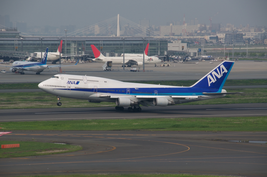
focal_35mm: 225
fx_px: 1667
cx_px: 134
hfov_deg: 9.2
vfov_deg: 6.1
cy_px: 88
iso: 250
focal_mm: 150
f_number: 8
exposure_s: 1/1250
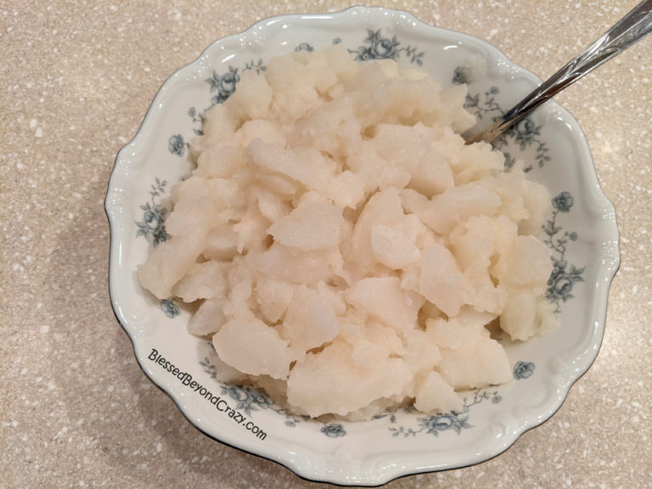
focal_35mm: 27
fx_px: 509
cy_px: 244
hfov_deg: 65.3
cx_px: 326
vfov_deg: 51.4
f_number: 1.8
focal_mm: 4.44
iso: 102
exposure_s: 1/24
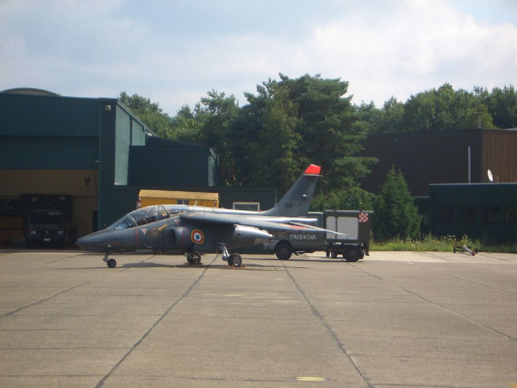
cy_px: 194
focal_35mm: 105
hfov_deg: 18.7
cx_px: 258
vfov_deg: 14.1
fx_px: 1568
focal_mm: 17.4
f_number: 4.8
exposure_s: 1/320
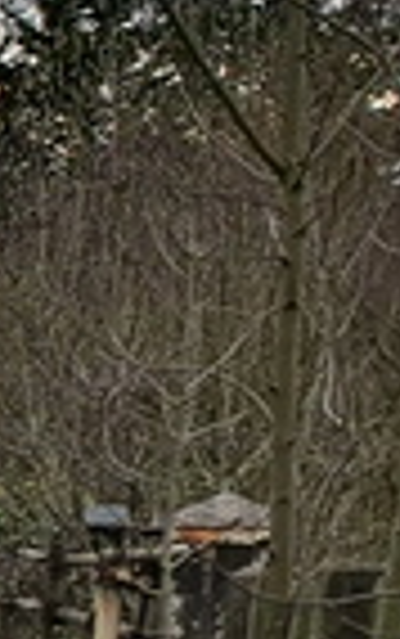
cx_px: -1164
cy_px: 918
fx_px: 2681
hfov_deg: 6.8
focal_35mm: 154
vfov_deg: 12.9
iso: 50
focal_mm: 4.32
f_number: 2.4
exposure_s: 1/640
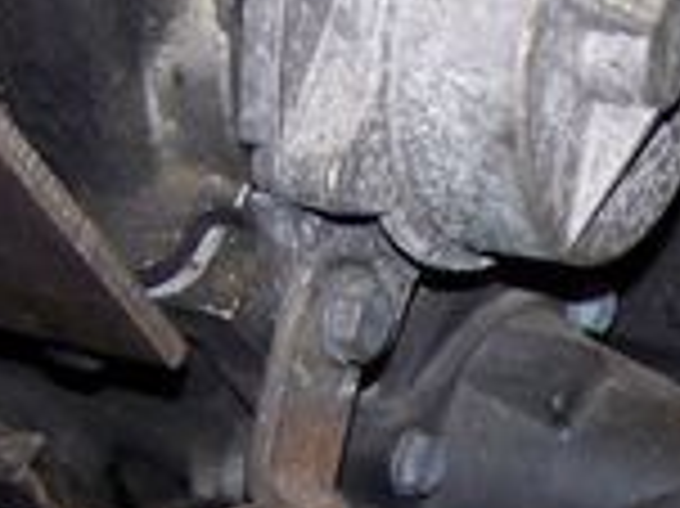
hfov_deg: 12.1
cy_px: 499
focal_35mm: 161
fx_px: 3160
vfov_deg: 9.2
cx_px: 775
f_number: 2.8
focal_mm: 6.3
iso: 200
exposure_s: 1/30
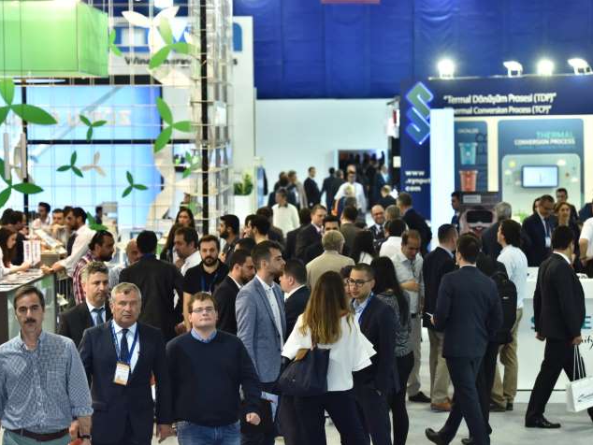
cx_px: 318
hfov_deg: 18.0
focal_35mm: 109
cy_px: 223
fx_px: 1868
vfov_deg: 13.6
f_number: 4
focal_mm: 100
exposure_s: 1/160
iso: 1250
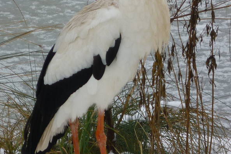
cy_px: 86
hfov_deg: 5.1
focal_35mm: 408
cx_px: 106
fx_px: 2618
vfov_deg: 3.4
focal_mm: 26
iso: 80
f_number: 5.9
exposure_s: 1/125
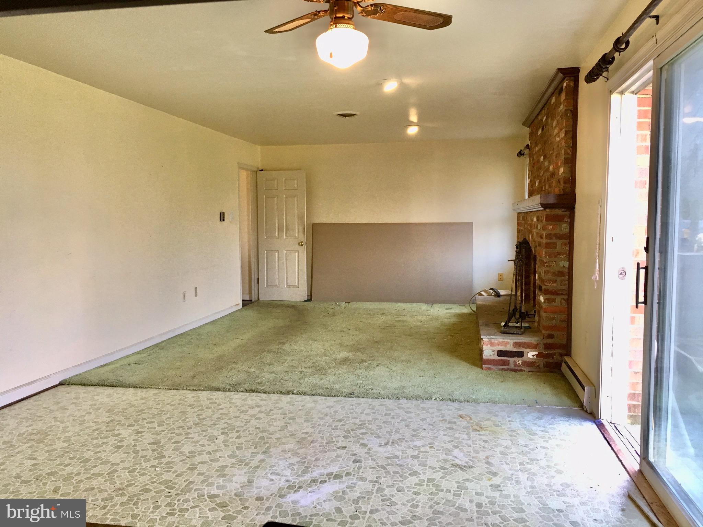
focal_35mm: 29
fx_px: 589
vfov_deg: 48.2
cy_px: 264
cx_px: 352
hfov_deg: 61.7
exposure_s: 1/30
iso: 40
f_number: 2.2
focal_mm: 4.15
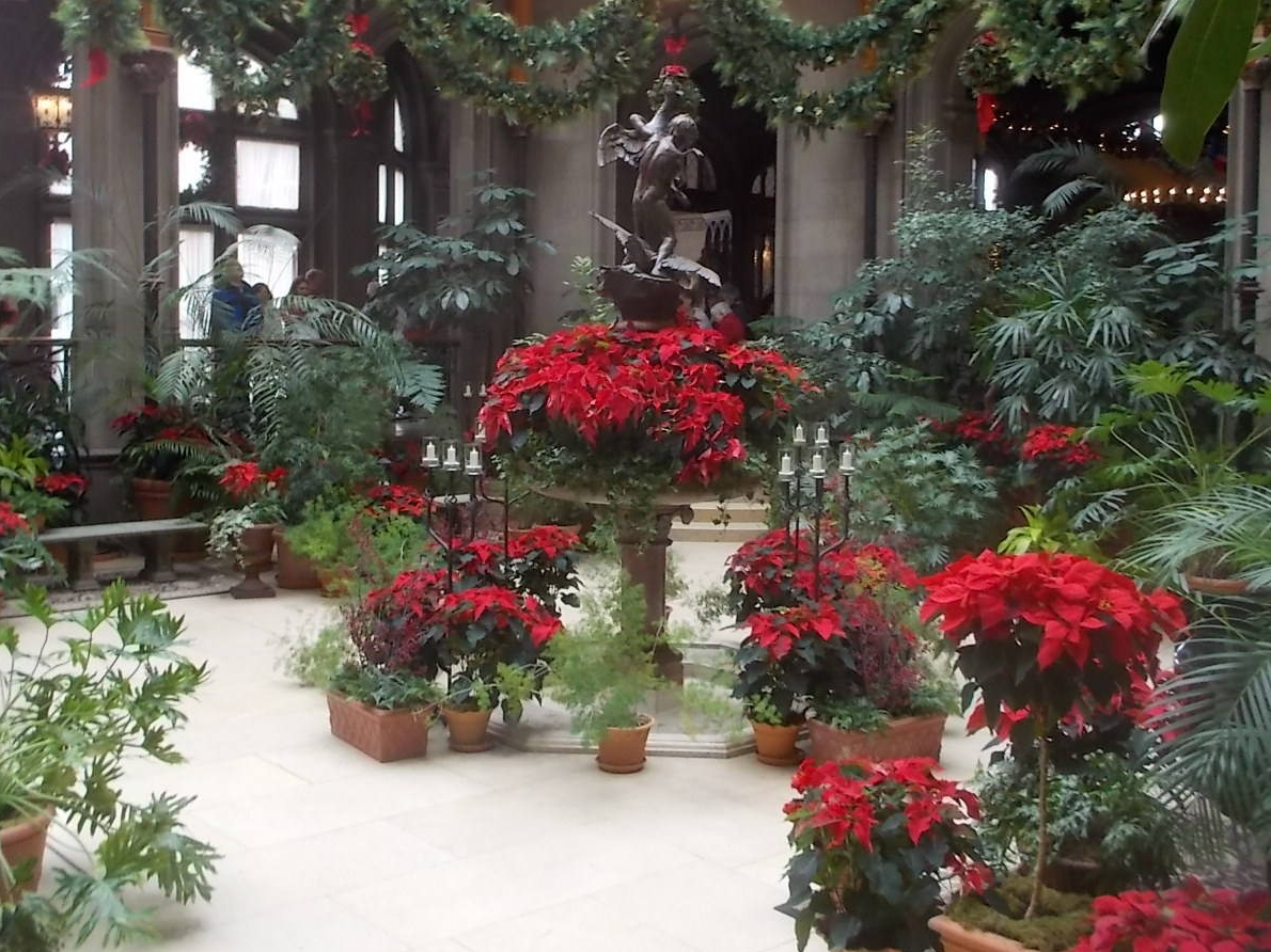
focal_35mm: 39
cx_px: 622
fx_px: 1432
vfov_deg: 36.7
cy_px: 400
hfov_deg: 47.9
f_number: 3.3
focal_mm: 4.1
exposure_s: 1/30
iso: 160
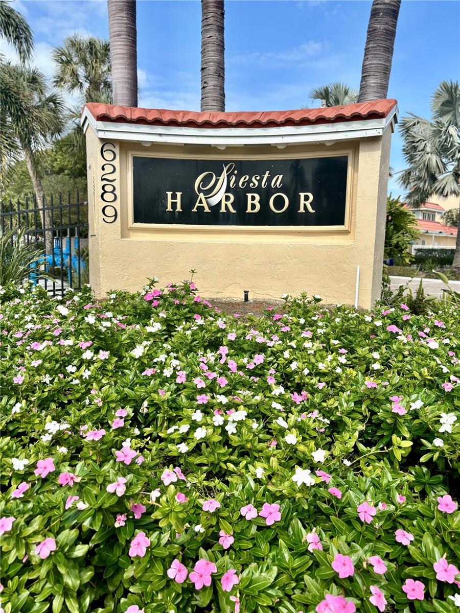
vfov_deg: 67.3
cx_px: 230
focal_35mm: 26
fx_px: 461
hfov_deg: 53.1
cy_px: 306
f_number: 1.6
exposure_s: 1/3311
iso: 50
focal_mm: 5.96
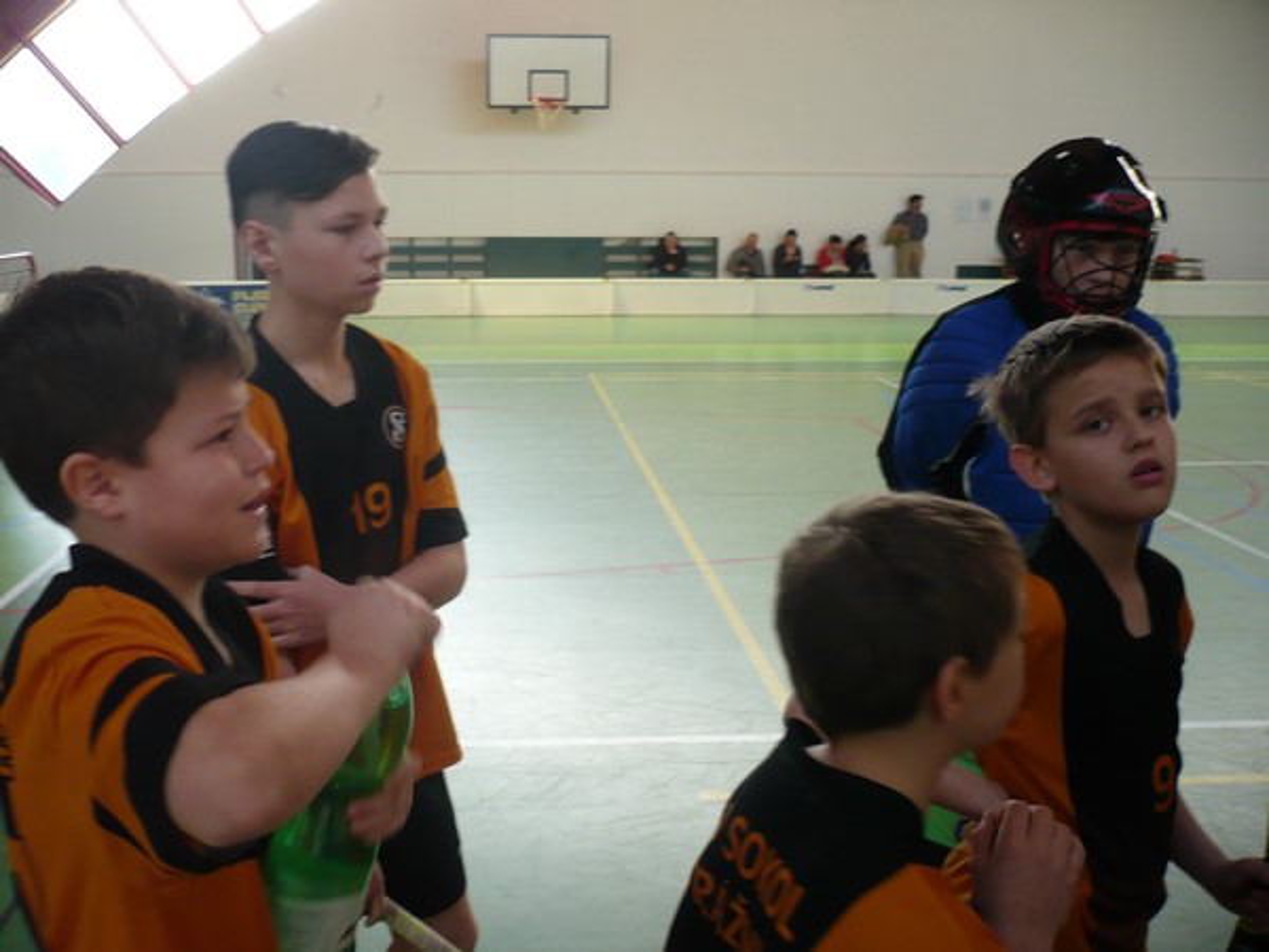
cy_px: 476
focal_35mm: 35
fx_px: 1283
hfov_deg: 52.6
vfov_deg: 40.7
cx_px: 634
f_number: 2.8
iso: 125
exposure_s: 1/30
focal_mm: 5.8
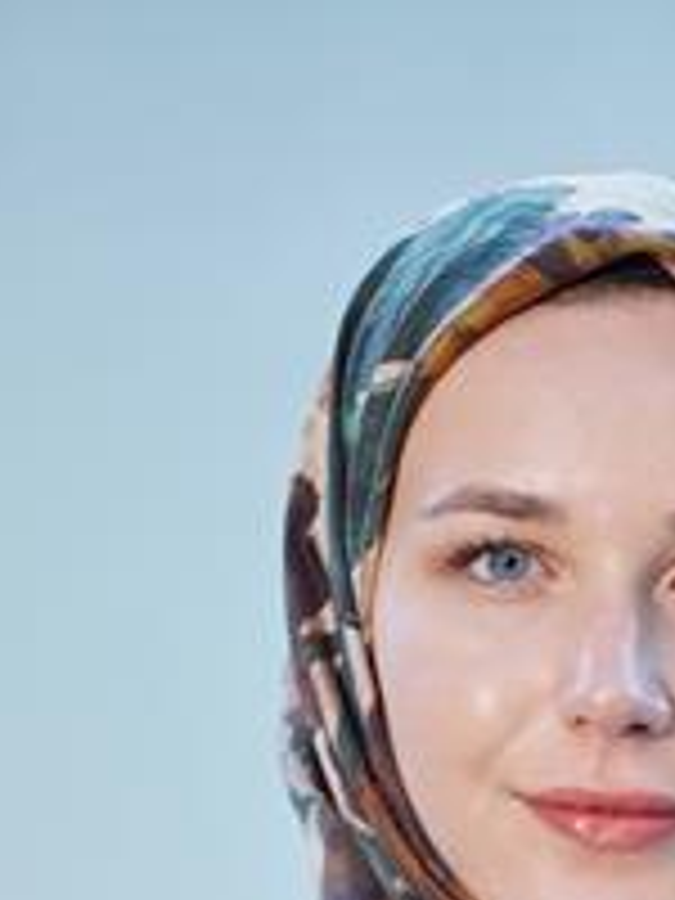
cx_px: 590
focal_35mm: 301
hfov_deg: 4.9
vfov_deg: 6.6
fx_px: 7826
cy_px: 968
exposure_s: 1/200
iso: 640
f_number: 3.5
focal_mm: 135
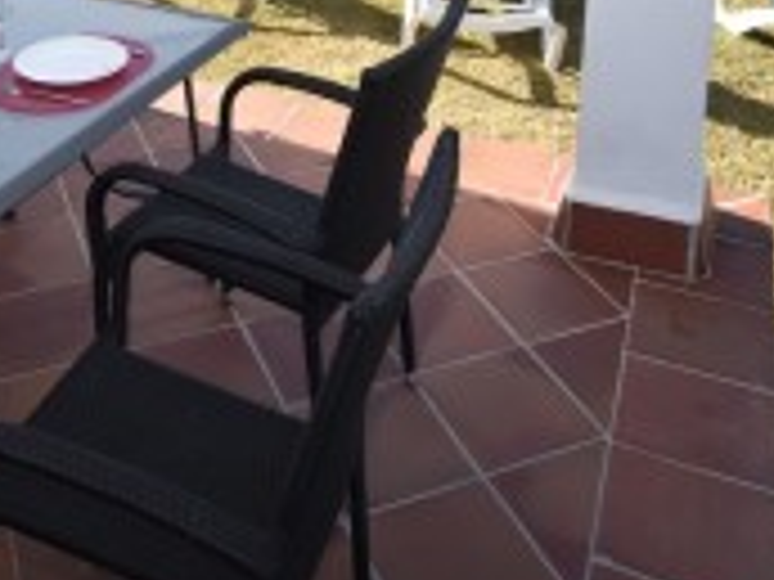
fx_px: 961
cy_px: -110
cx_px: 252
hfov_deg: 43.2
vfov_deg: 29.2
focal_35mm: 43
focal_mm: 10
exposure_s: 1/200
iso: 100
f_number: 8
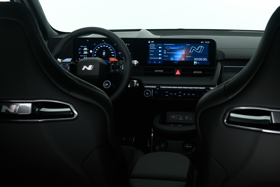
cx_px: 140
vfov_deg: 23.4
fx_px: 451
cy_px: 94
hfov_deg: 34.5
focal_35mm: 58
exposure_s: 1/4
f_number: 9
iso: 160
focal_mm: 58
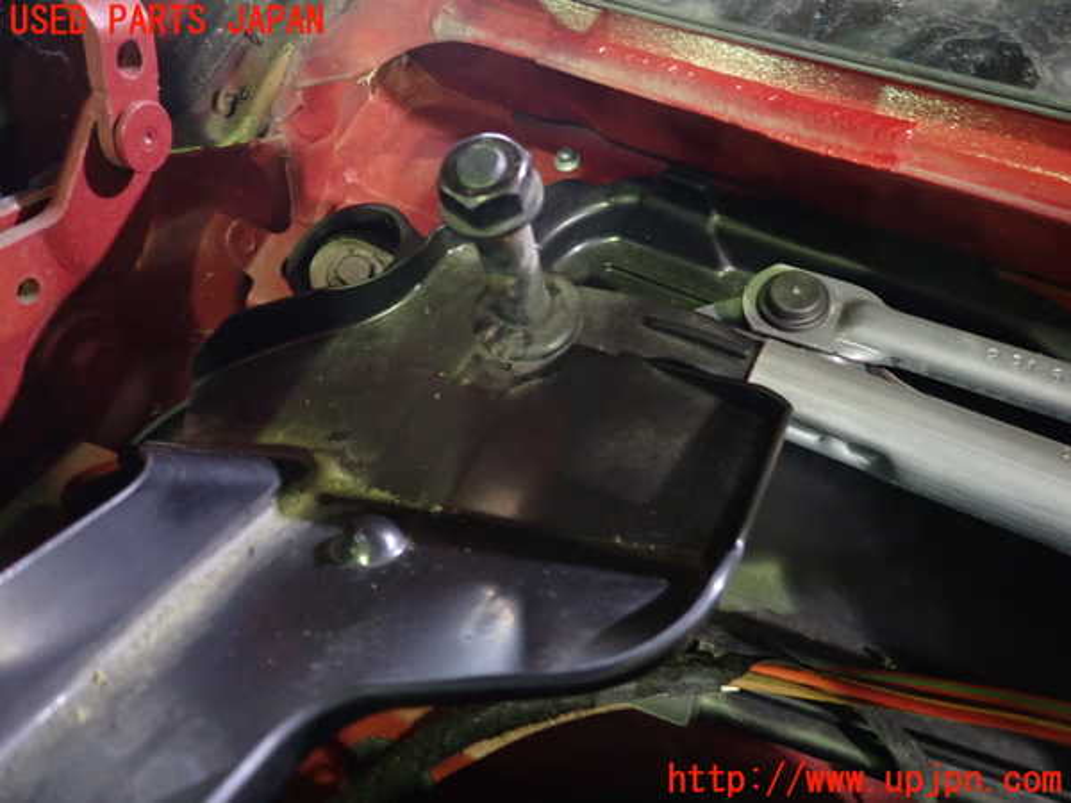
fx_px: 773
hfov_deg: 69.4
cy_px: 402
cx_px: 536
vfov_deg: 54.9
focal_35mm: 25
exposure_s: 1/10
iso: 800
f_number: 2
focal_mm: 4.5
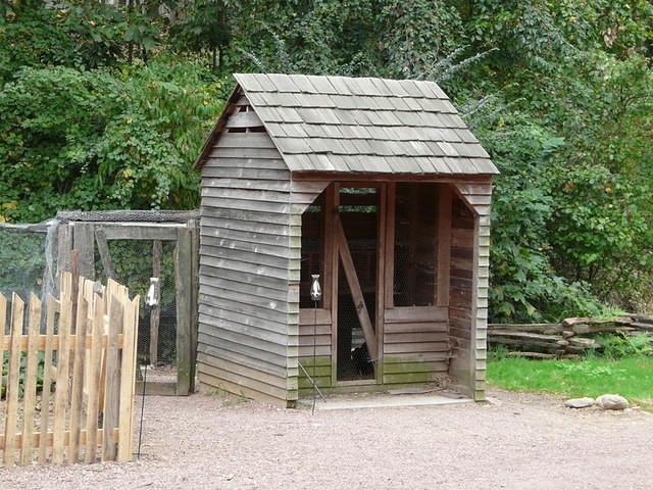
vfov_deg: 17.6
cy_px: 245
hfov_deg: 23.3
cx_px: 326
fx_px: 1585
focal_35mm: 84
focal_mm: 10.8
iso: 100
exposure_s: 1/80
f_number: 3.2
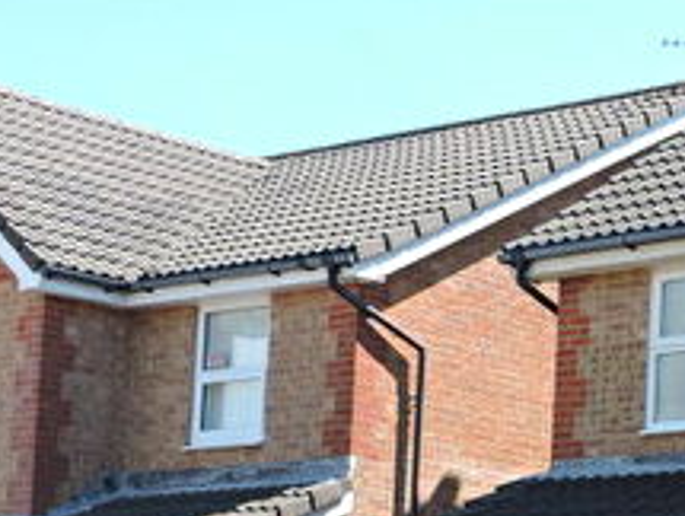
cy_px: 584
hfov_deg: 14.4
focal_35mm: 130
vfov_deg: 11.3
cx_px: 943
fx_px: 2577
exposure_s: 1/400
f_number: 3.3
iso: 100
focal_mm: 7.1
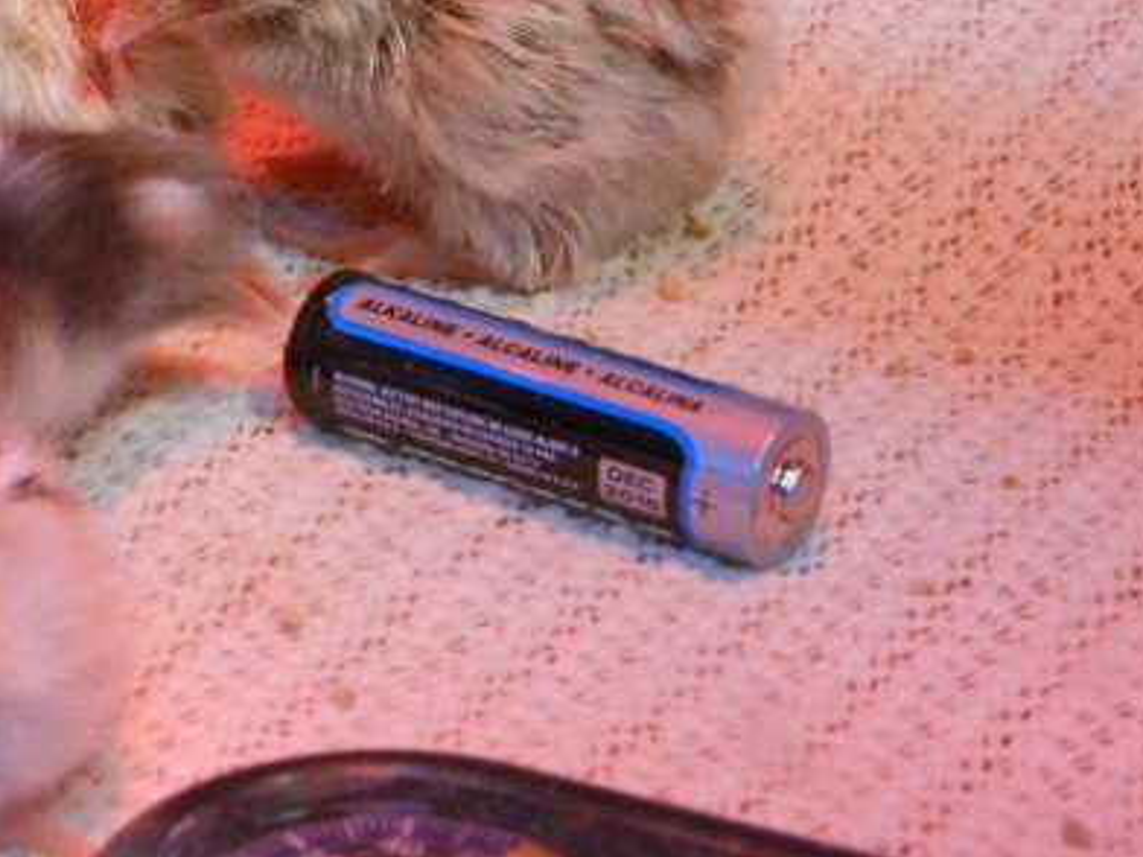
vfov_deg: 9.3
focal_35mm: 160
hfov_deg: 12.3
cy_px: 207
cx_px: 321
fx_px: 5283
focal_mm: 17.5
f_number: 4.7
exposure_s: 1/25
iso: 400
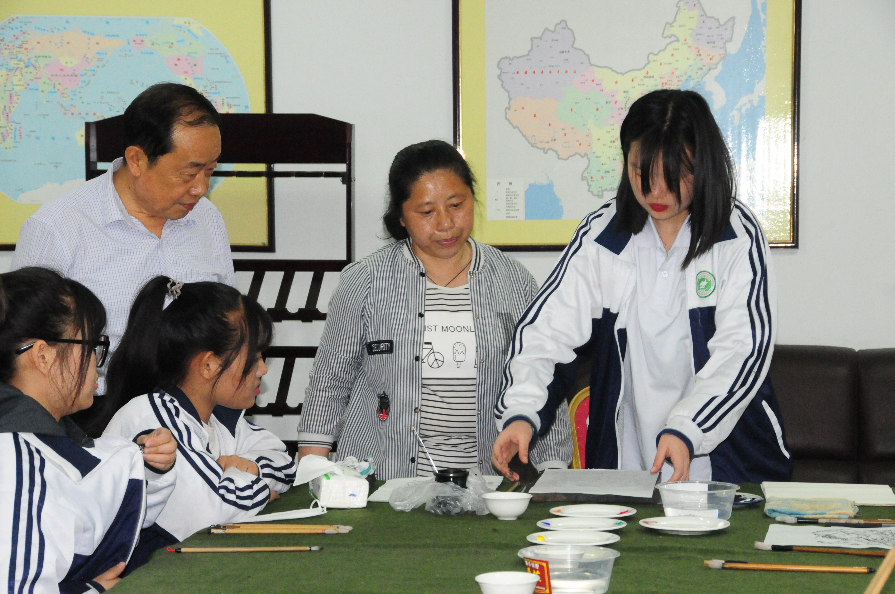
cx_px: 448
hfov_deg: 19.5
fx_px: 2607
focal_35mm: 105
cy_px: 297
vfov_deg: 13.0
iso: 3200
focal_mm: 70
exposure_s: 1/60
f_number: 9
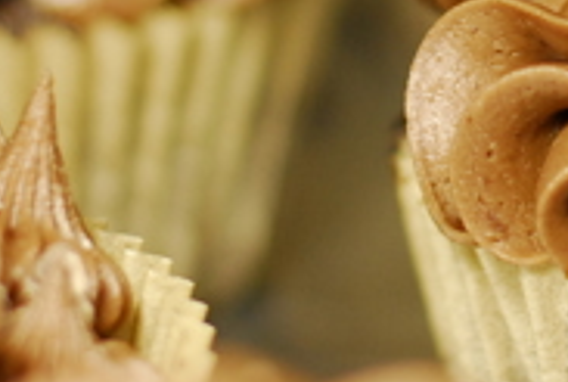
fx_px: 5172
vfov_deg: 4.2
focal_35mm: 327
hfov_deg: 6.3
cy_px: -71
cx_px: 428
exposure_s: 1/160
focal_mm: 50
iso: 400
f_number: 2.2
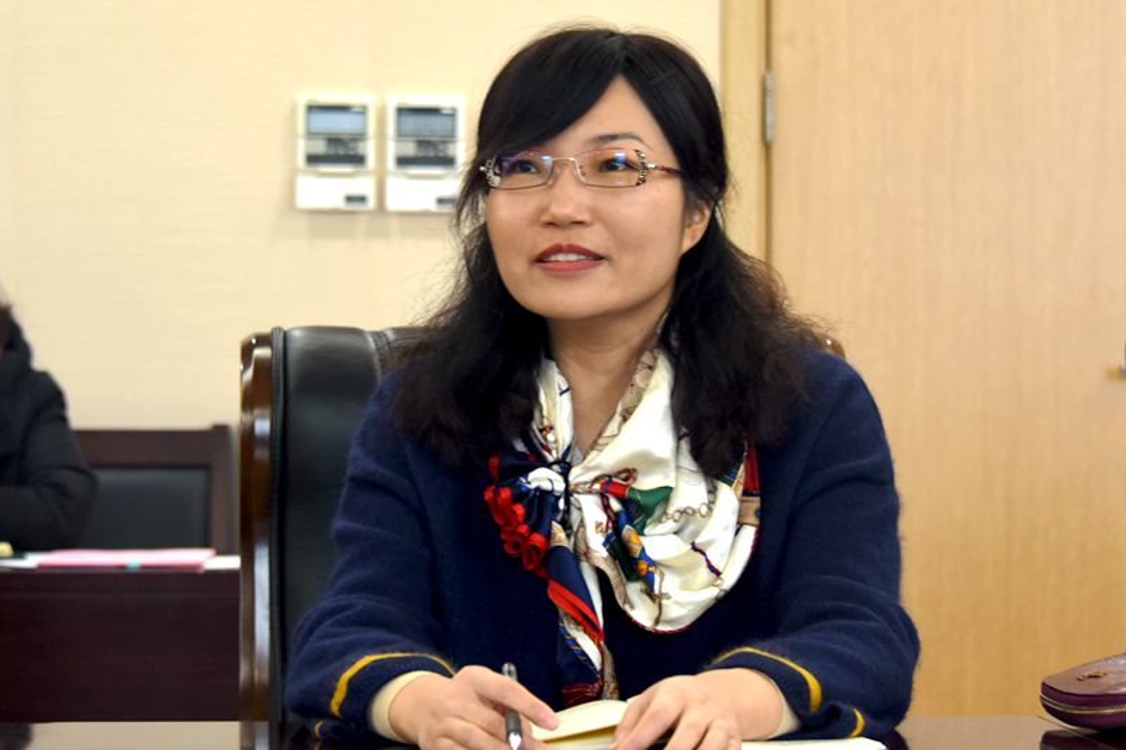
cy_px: 375
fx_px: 2439
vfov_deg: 17.5
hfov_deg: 26.0
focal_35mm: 78
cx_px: 563
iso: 800
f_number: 5
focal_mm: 78
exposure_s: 1/30
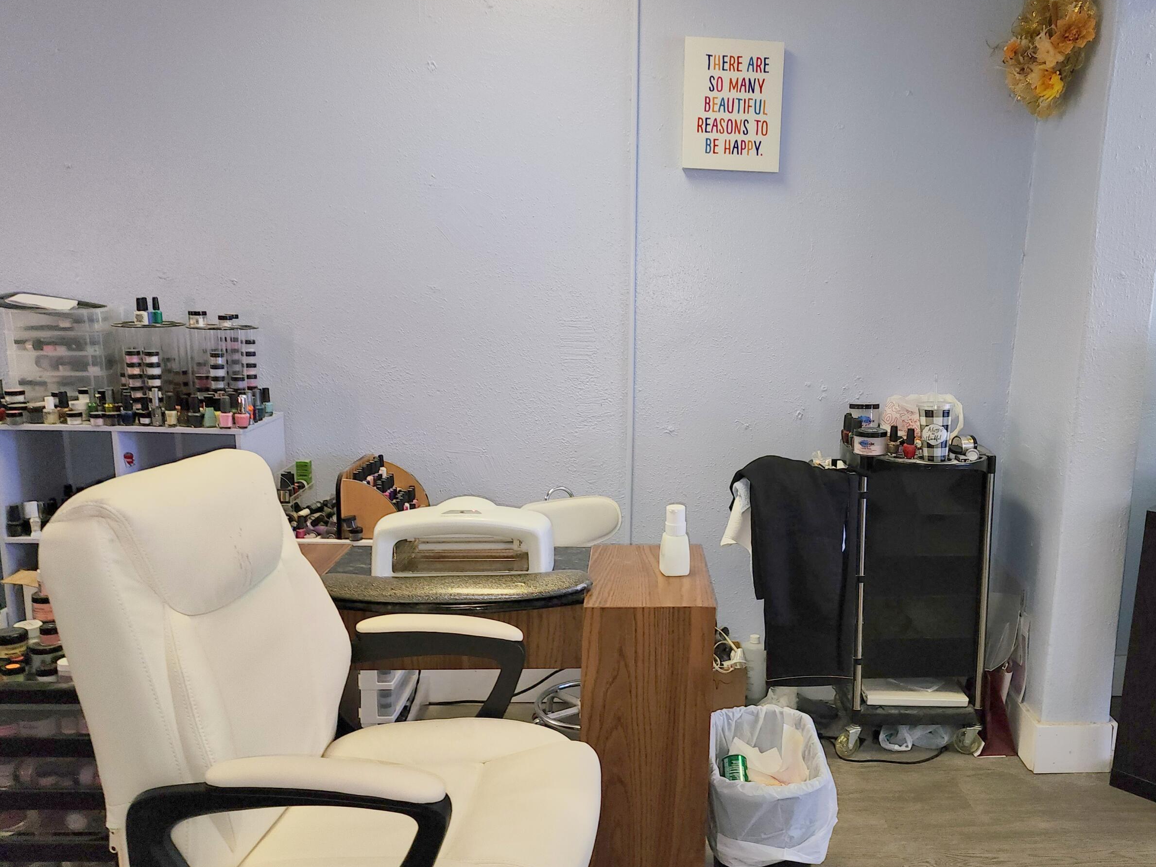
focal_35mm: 29
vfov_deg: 48.2
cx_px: 713
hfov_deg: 60.9
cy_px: 423
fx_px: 968
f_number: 1.8
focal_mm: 6.4
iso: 100
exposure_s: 1/30
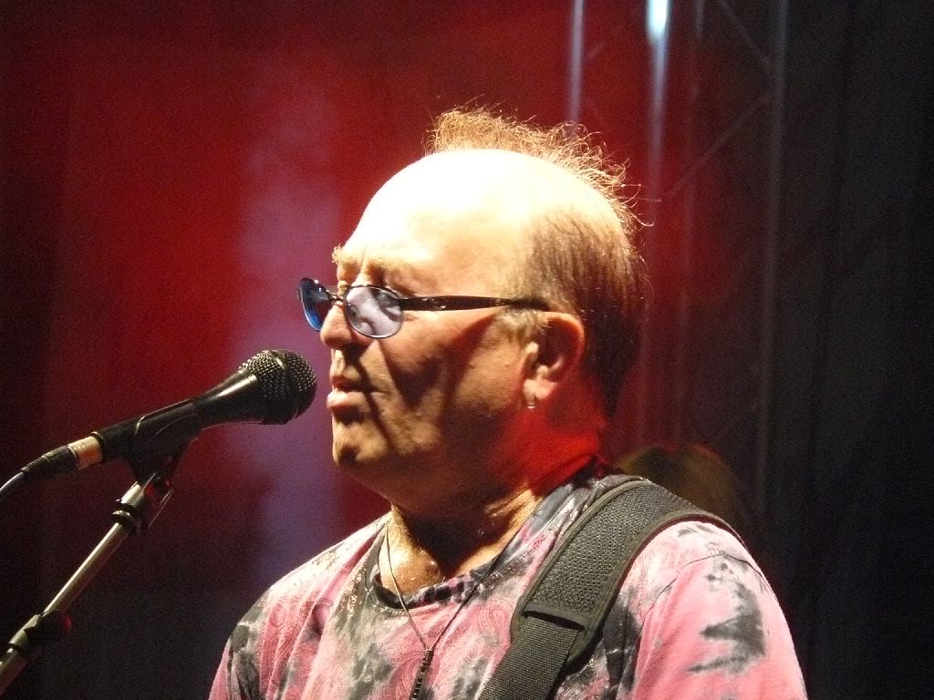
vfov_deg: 5.5
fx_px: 7312
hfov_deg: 7.3
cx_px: 467
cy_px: 350
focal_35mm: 271
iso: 400
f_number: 3.3
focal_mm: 37.7
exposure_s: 1/50
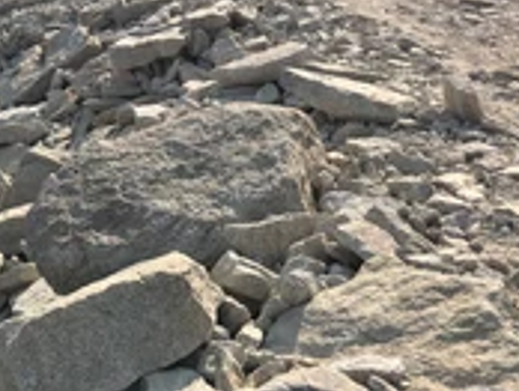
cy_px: -143
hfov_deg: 22.2
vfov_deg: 17.2
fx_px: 1201
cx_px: -131
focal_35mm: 80
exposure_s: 1/1304
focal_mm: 4.15
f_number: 2.2
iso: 25
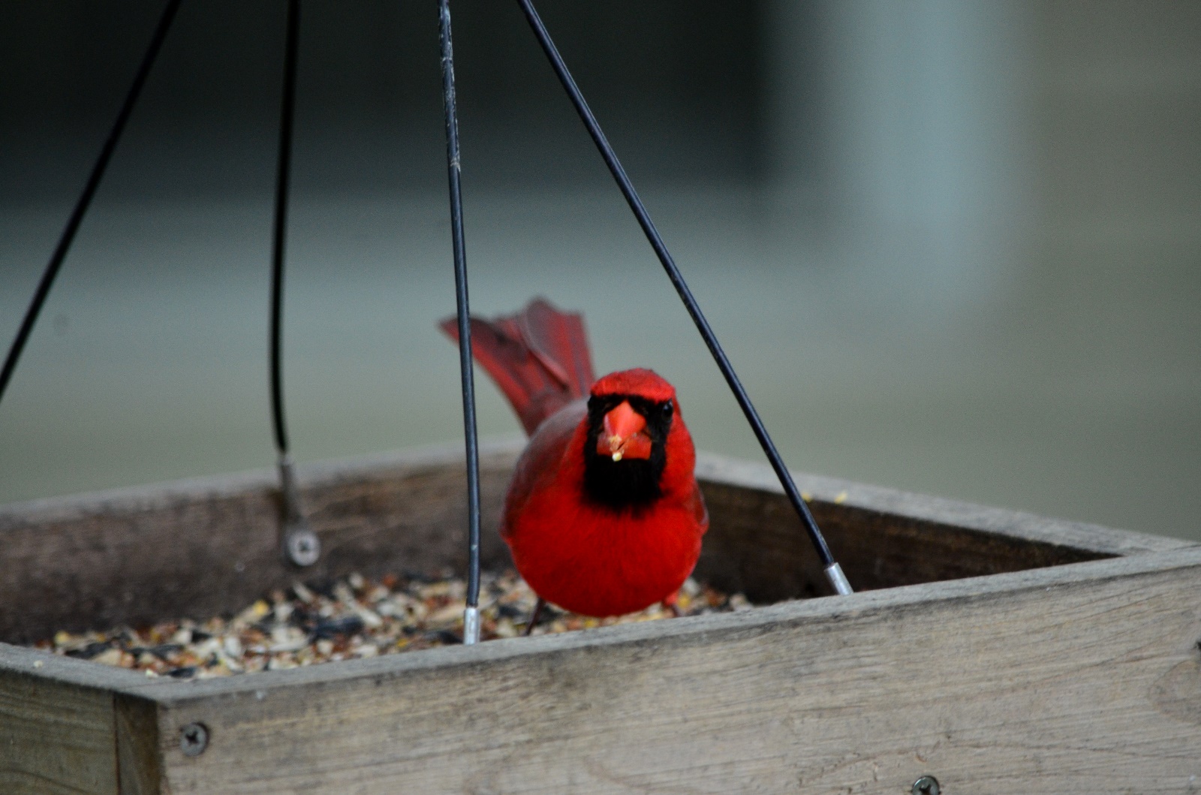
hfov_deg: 4.6
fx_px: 14978
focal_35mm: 450
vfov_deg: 3.0
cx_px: 600
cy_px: 398
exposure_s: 1/250
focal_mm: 300
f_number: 5.6
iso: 1000
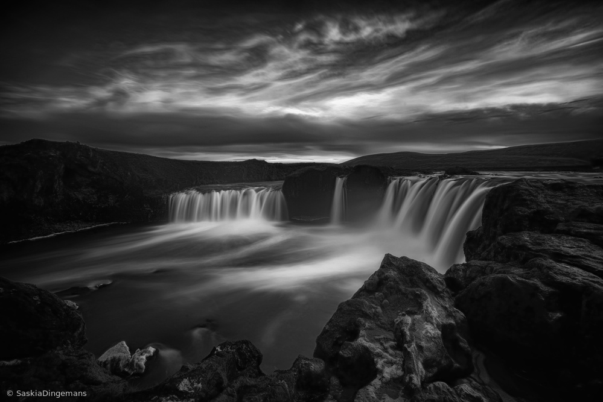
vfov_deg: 73.8
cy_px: 201
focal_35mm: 16
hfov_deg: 96.7
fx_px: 268
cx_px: 302
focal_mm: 16
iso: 50
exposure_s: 20
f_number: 18
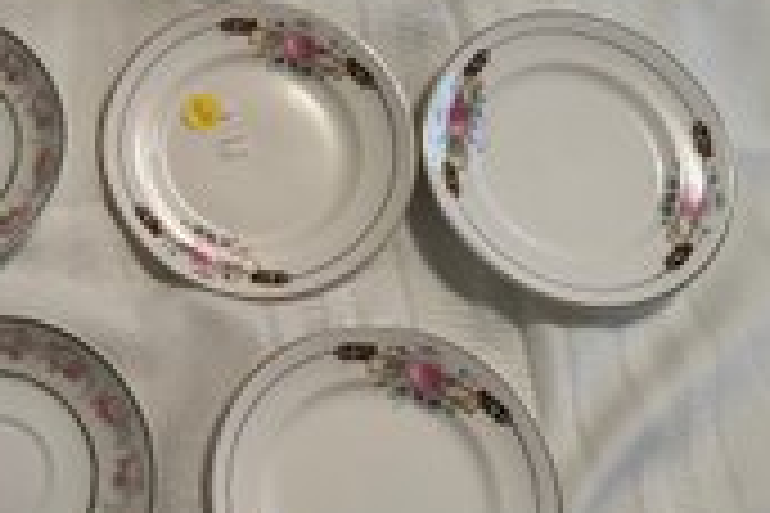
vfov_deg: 27.0
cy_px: 223
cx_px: 47
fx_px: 1069
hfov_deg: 36.6
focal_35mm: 50
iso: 160
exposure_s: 1/120
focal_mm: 6.86
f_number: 1.78
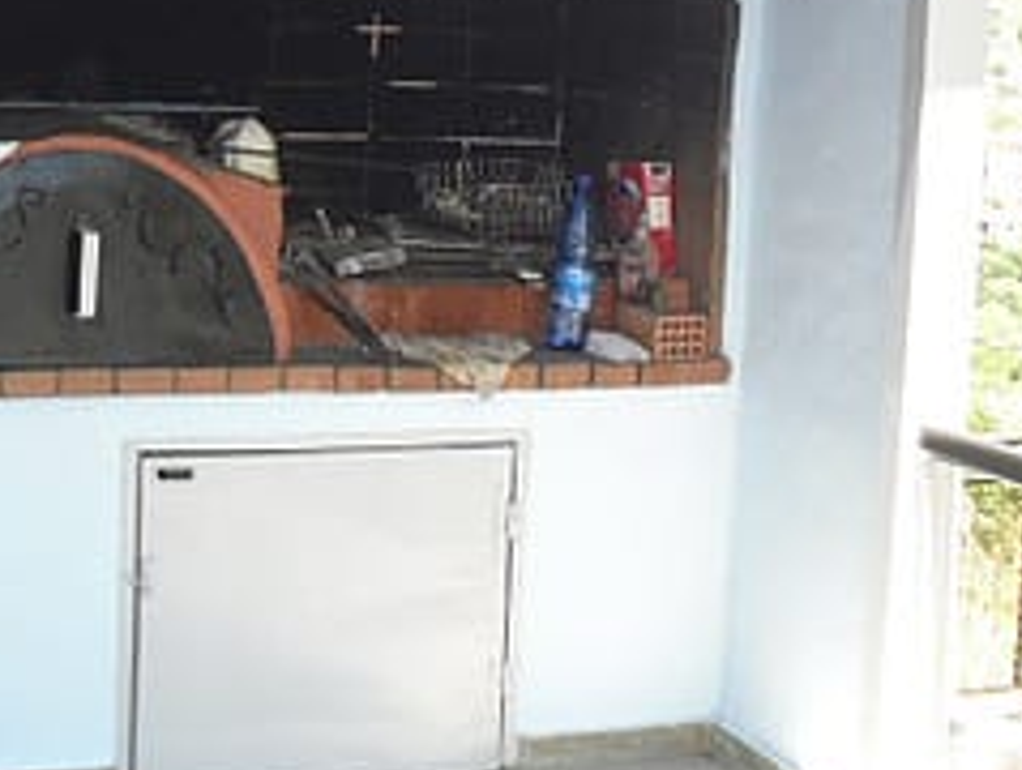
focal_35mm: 83
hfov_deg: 23.4
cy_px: 137
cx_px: 316
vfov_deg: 17.7
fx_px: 2454
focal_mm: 6.3
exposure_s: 1/400
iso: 200
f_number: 3.1
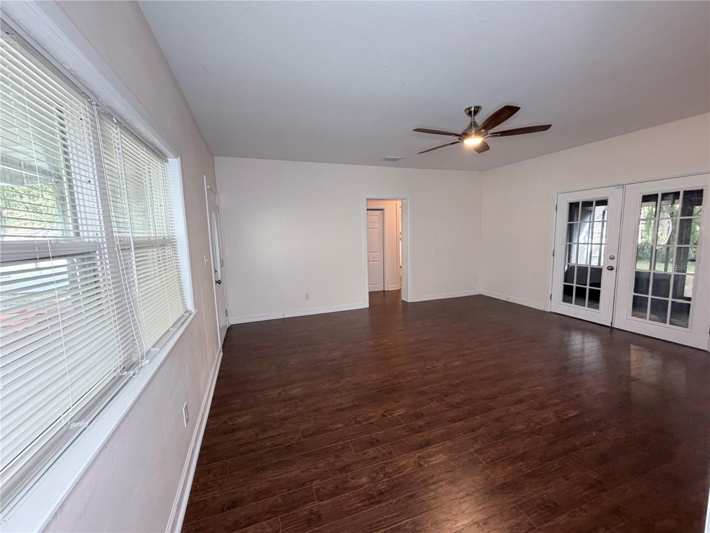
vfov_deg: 85.7
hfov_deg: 102.1
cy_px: 266
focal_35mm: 14
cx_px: 355
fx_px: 287
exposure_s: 1/60
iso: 250
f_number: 2.2
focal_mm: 2.22
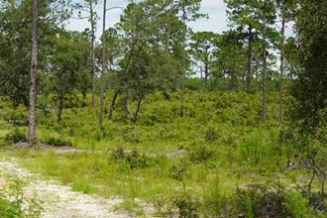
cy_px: 94
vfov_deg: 11.1
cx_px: -60
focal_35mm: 124
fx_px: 1126
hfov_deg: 15.9
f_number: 10
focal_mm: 40
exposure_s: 1/160
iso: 100
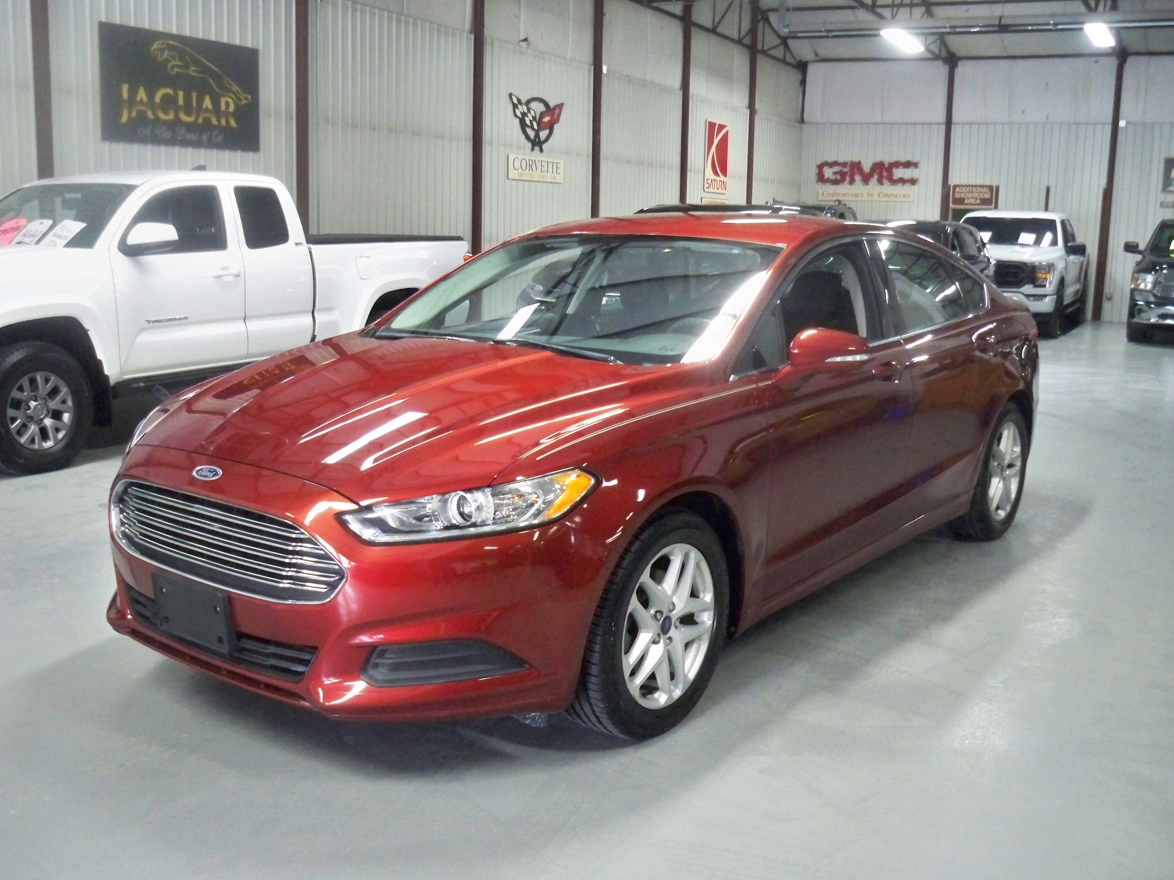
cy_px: 440
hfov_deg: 52.6
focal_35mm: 35
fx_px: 1187
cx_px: 587
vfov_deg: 40.7
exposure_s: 1/60
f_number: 3.1
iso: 800
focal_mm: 6.3
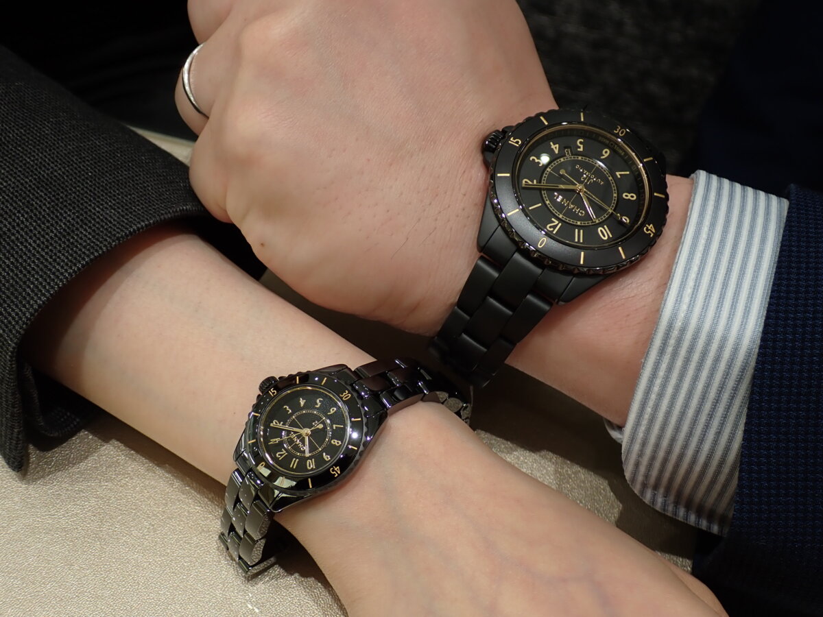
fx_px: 1046
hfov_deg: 42.9
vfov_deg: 32.9
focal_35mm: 44
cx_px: 412
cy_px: 308
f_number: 2.9
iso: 100
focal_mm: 7.84
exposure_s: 1/80
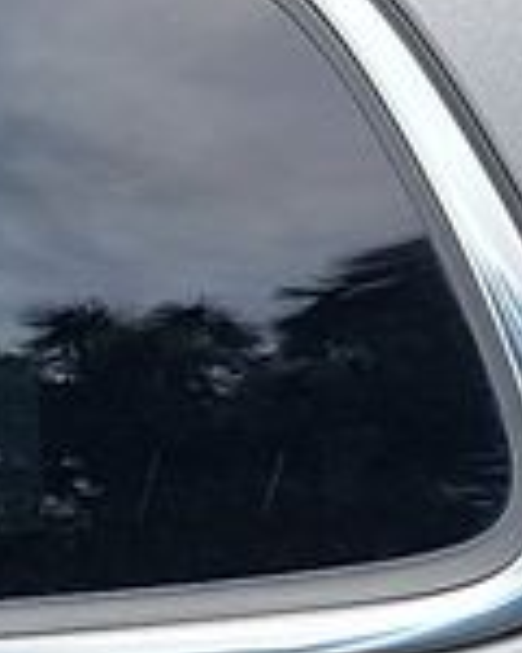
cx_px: -30
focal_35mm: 250
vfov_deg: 7.3
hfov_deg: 6.2
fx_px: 4828
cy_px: 1450
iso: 50
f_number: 1.8
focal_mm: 6.7
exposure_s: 1/470
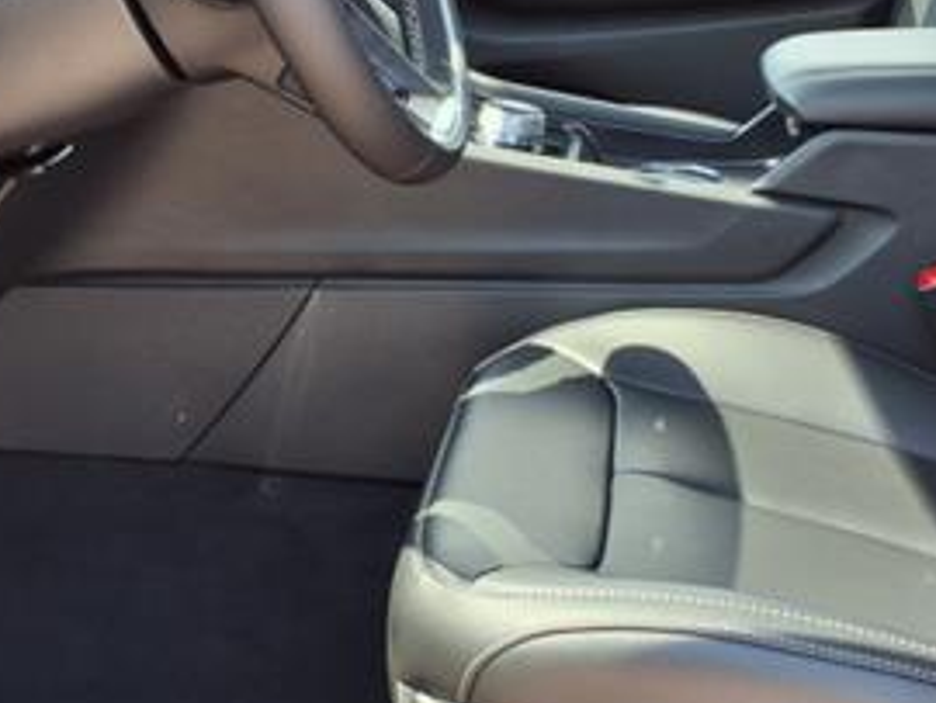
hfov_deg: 30.1
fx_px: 1732
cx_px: 614
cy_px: 256
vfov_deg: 22.9
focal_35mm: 64
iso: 40
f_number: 1.9
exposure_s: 1/222
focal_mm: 3.58
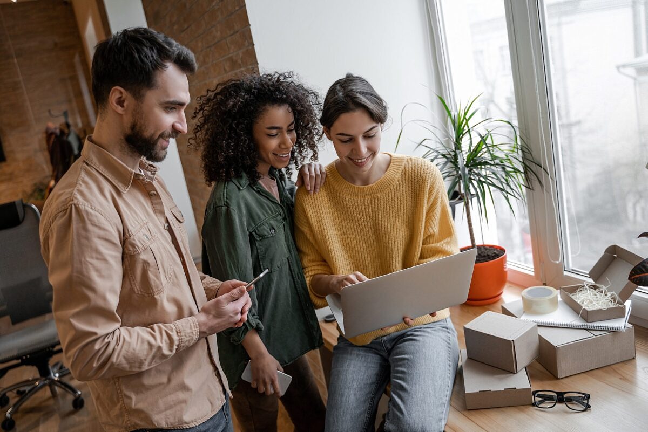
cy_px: 216
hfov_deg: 58.7
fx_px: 576
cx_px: 324
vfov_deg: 41.1
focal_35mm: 32
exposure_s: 1/160
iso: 500
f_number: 2.8
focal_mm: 32
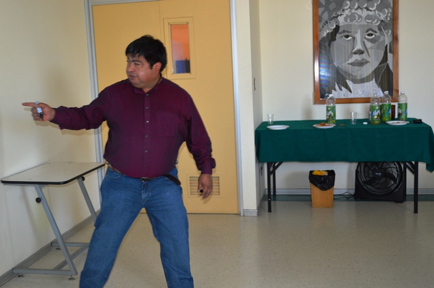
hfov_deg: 46.4
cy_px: 144
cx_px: 217
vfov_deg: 31.8
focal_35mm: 42
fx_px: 506
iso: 640
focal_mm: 28
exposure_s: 1/60
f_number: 4.5
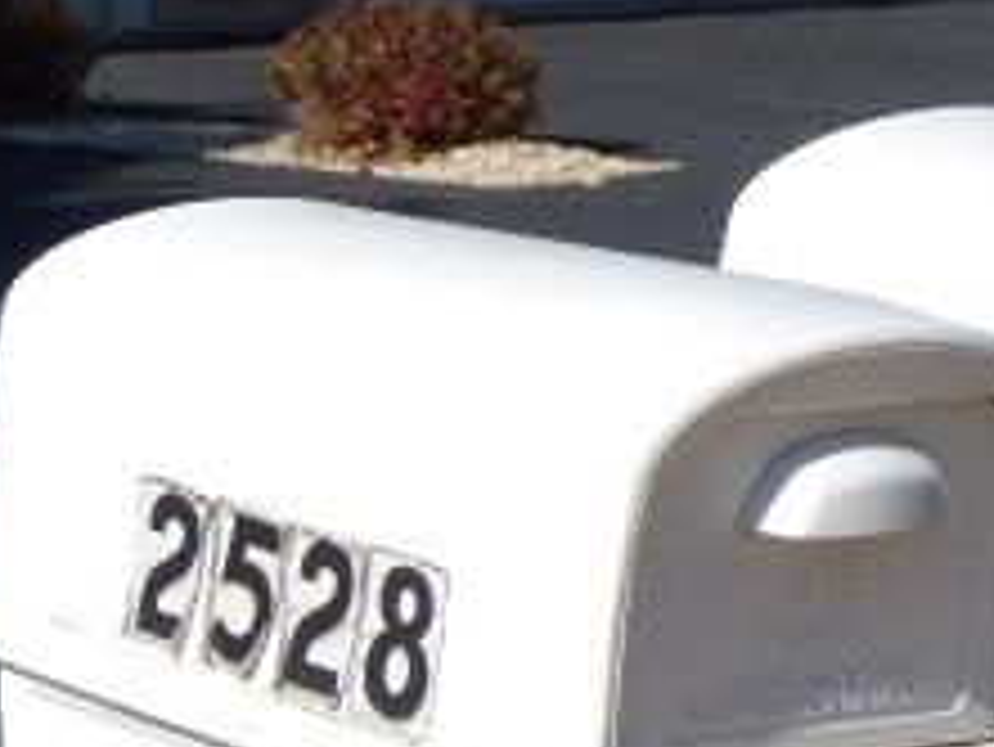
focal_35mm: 191
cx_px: -130
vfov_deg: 7.7
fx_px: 5488
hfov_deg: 10.2
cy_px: 855
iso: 100
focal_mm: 11.21
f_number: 4.2
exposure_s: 1/1000
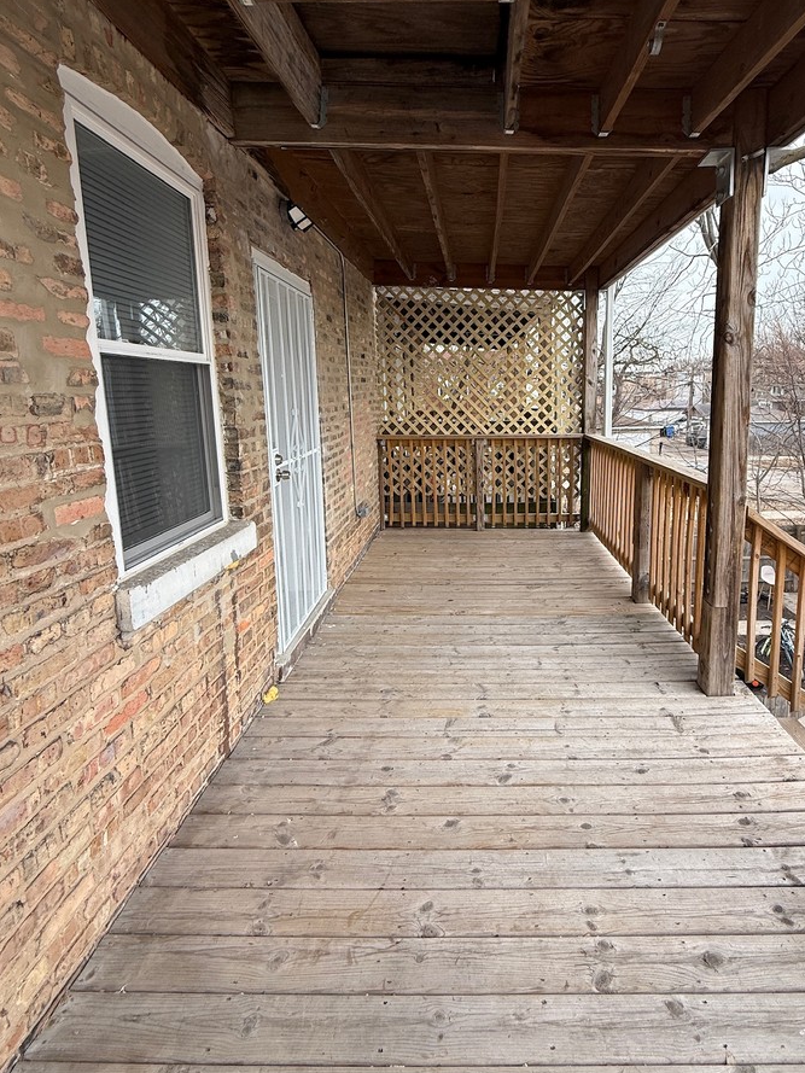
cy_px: 463
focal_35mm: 17
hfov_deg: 74.2
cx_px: 467
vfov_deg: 90.5
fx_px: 527
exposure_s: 1/357
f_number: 2.2
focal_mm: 2.22
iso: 64
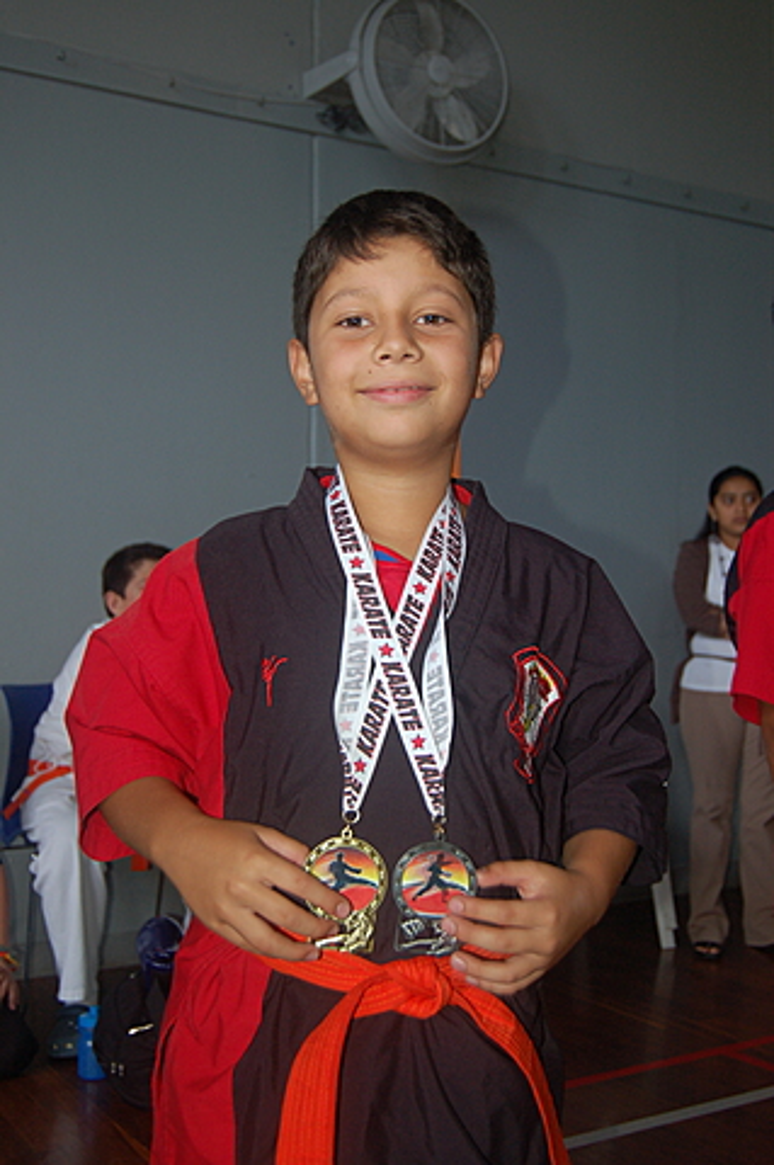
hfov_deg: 31.8
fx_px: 1357
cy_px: 582
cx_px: 387
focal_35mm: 42
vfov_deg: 46.4
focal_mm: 28
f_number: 4.2
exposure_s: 1/60
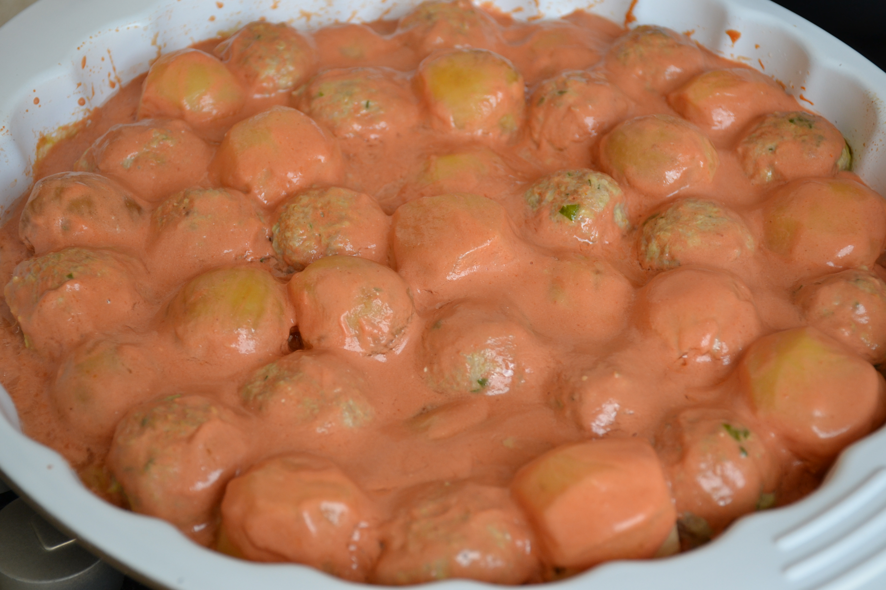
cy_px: 295
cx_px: 443
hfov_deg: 29.9
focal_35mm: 68
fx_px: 1661
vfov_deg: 20.2
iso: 400
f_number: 4.5
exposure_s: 1/60
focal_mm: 45
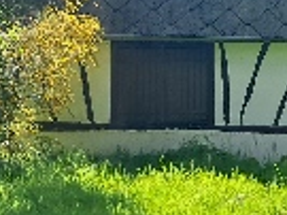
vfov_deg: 11.6
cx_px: 342
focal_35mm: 128
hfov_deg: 14.9
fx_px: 1060
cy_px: 79
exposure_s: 1/361
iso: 50
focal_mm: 4
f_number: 1.8
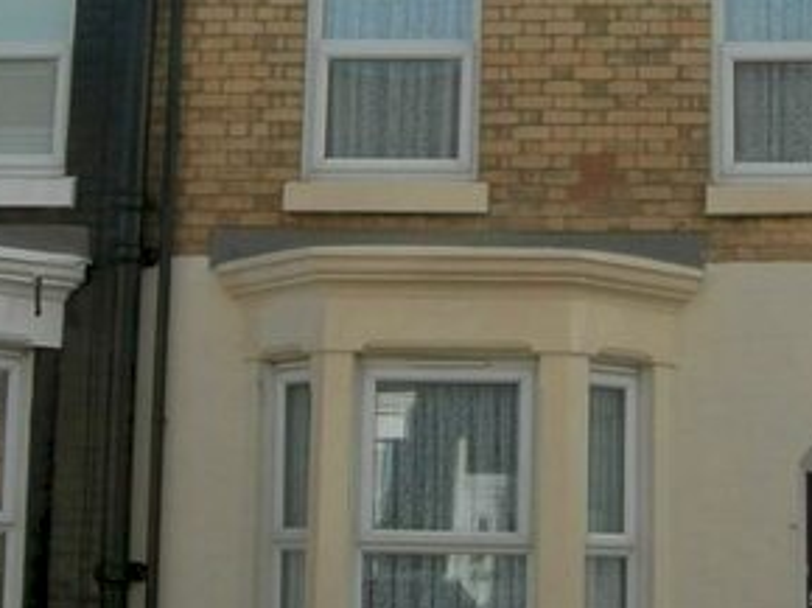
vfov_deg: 16.8
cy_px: 102
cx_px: 557
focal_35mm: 87
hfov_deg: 22.4
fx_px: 2039
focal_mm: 7.5
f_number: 6
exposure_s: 1/182
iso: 64
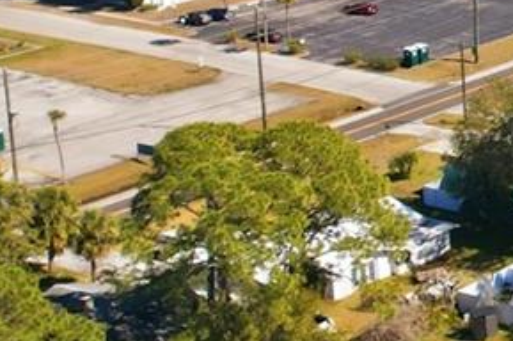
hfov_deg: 13.7
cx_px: 1090
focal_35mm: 122
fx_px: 1737
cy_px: -44
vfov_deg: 11.0
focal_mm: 8.4
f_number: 2.8
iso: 100
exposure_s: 1/160
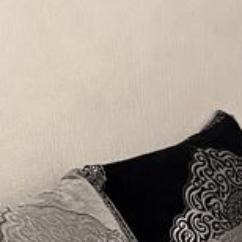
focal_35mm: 149
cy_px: 388
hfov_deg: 10.0
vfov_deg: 11.2
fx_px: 1179
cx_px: 621
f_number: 1.6
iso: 500
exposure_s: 1/33
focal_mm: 5.96
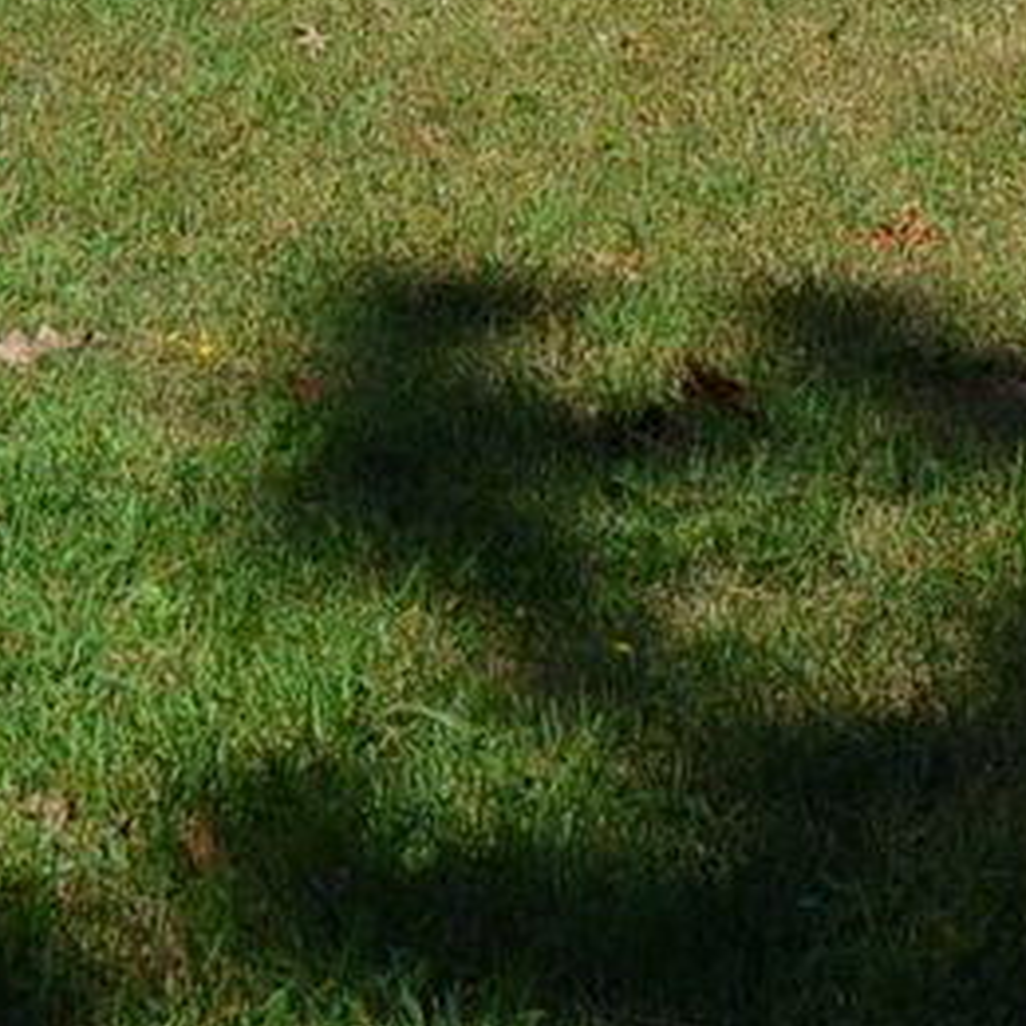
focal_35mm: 201
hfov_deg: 8.7
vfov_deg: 8.2
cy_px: -1202
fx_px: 6740
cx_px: -20
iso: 100
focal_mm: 24
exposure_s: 1/250
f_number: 8
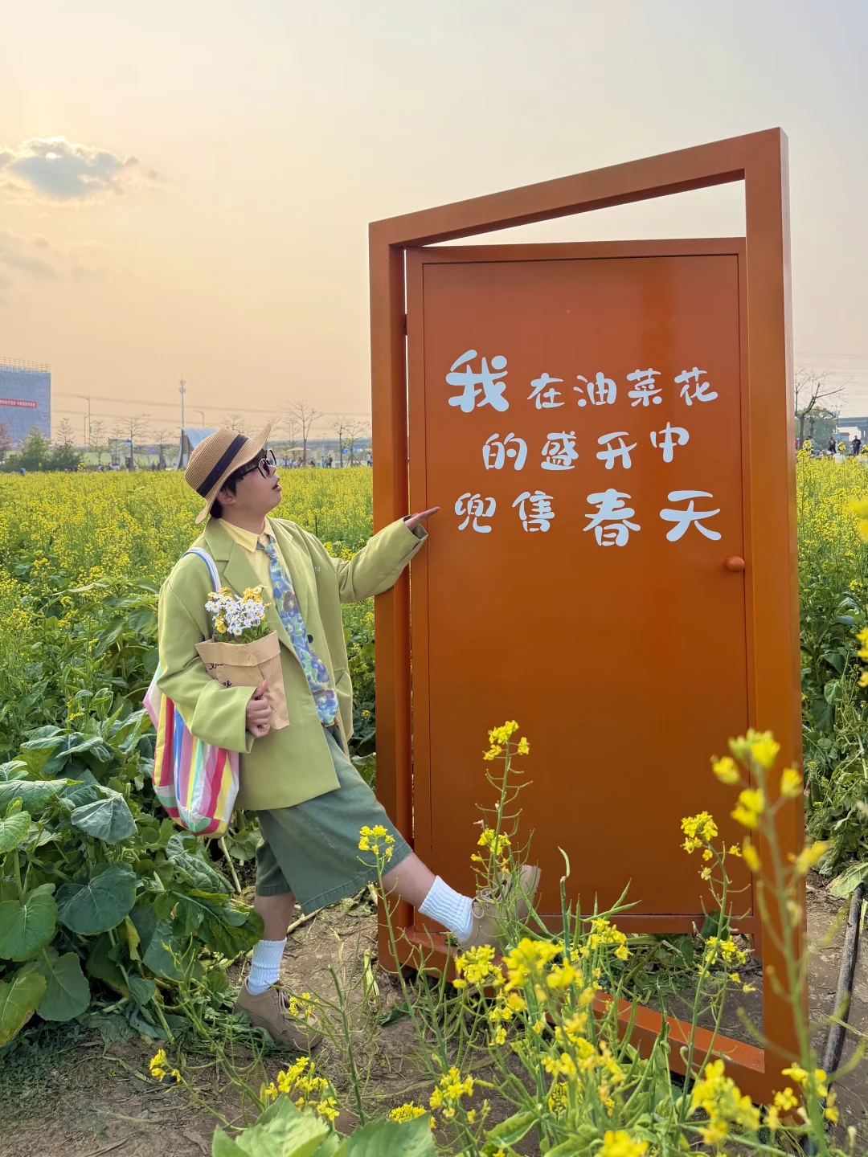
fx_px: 802
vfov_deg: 71.6
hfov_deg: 56.8
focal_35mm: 24
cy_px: 578
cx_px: 434
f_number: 1.78
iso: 100
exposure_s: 1/2907
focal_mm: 6.76
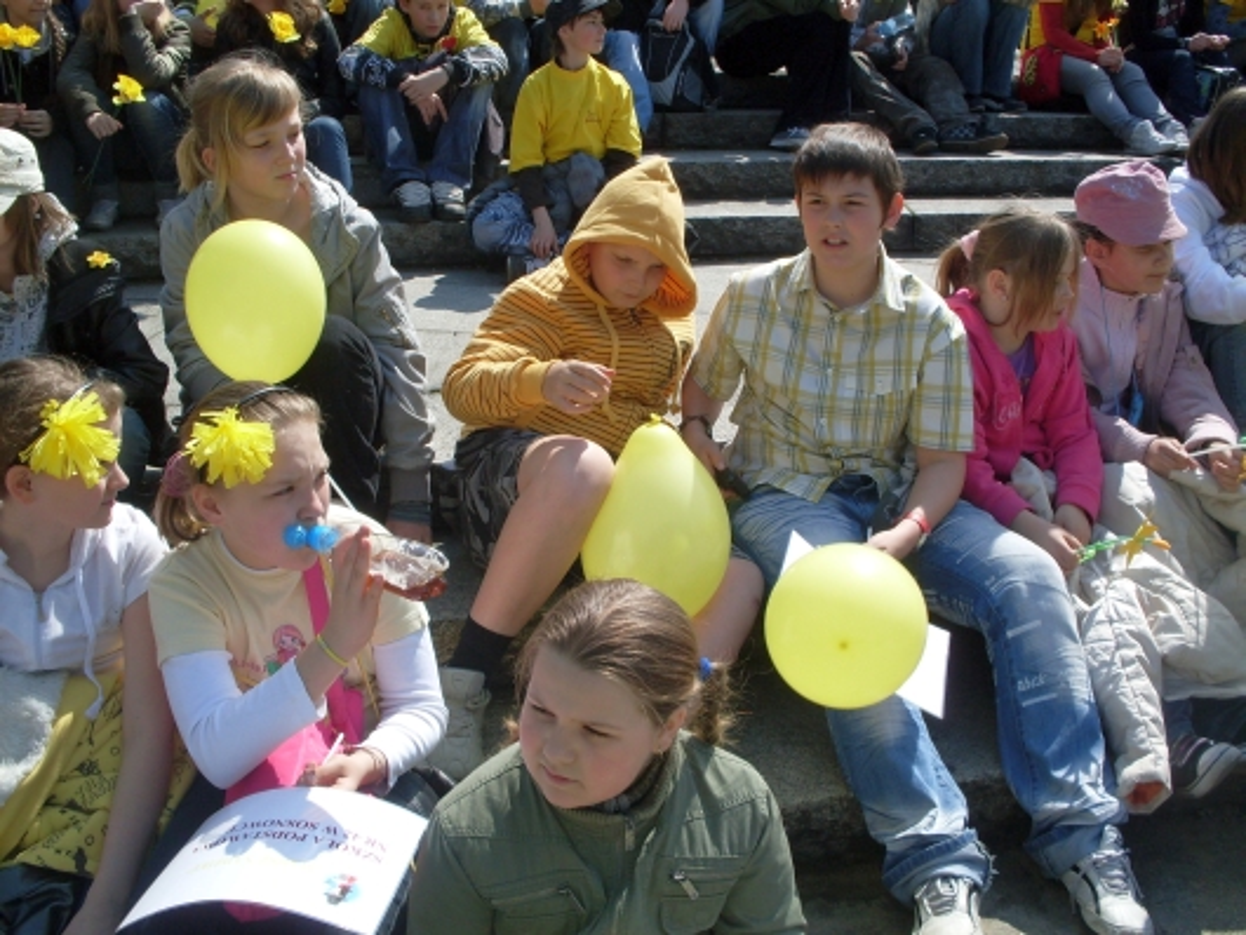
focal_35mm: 38
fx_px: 1368
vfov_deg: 37.7
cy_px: 468
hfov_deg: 49.0
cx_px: 623
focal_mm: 6.3
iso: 80
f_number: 8.4
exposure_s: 1/180
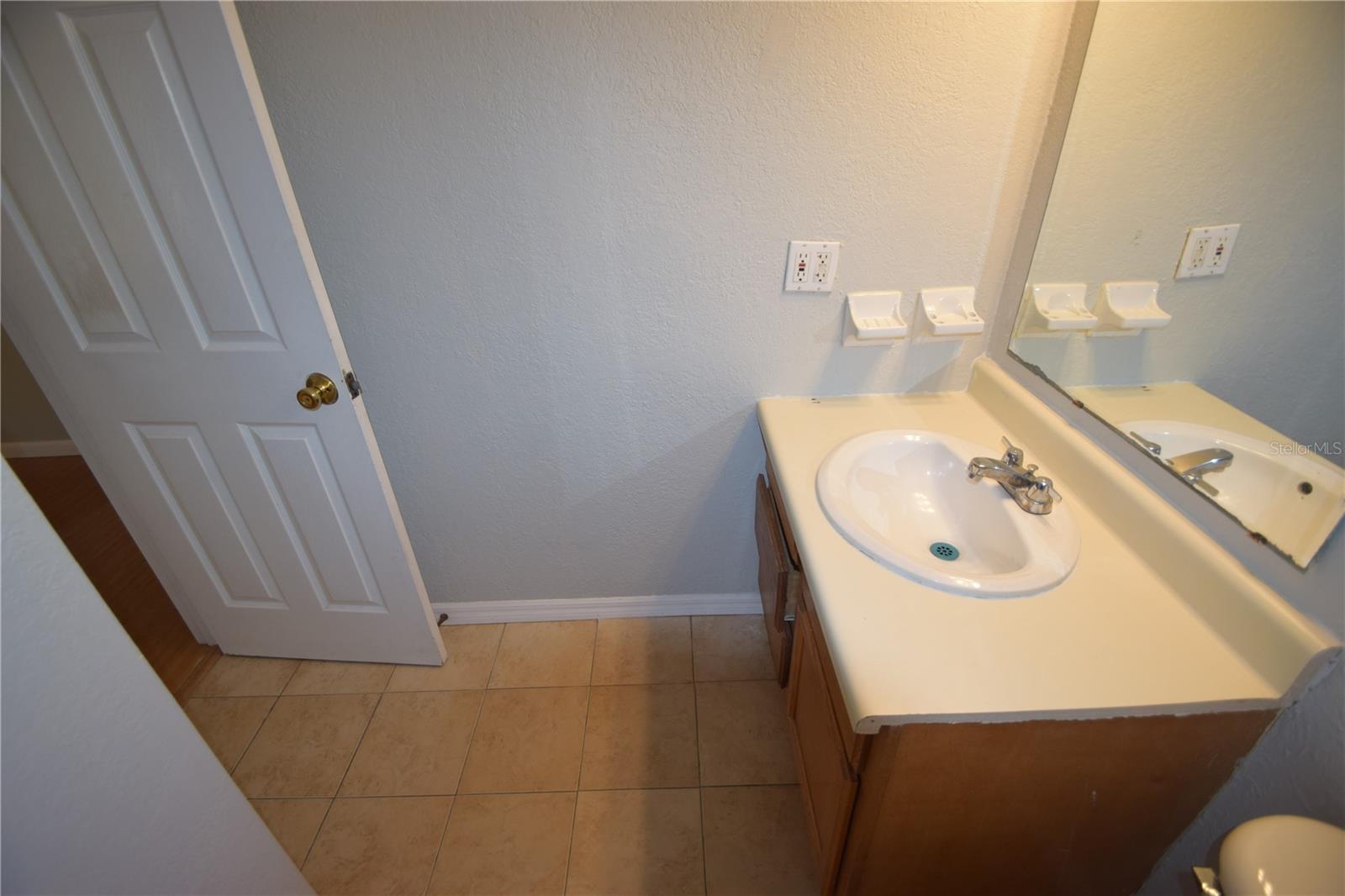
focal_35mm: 15
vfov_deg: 77.3
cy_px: 448
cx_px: 672
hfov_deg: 100.4
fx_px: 560
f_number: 3.5
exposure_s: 1/60
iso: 400
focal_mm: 10
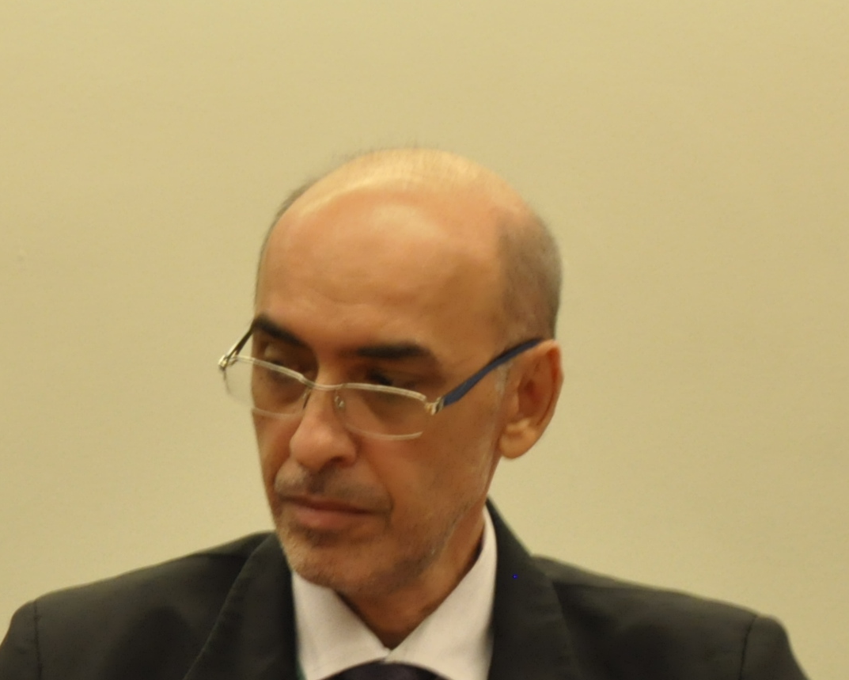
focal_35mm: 674
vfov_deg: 2.3
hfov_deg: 2.9
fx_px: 16940
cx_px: -182
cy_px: 755
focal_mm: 120
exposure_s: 1/60
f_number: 5.6
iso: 800
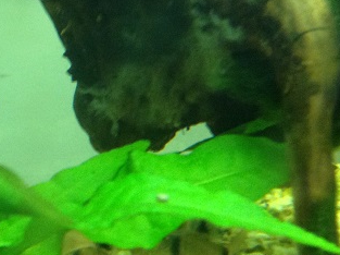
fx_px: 854
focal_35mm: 87
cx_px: 64
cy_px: 122
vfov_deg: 16.9
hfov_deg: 22.2
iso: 250
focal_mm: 4.28
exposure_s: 1/15
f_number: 2.4
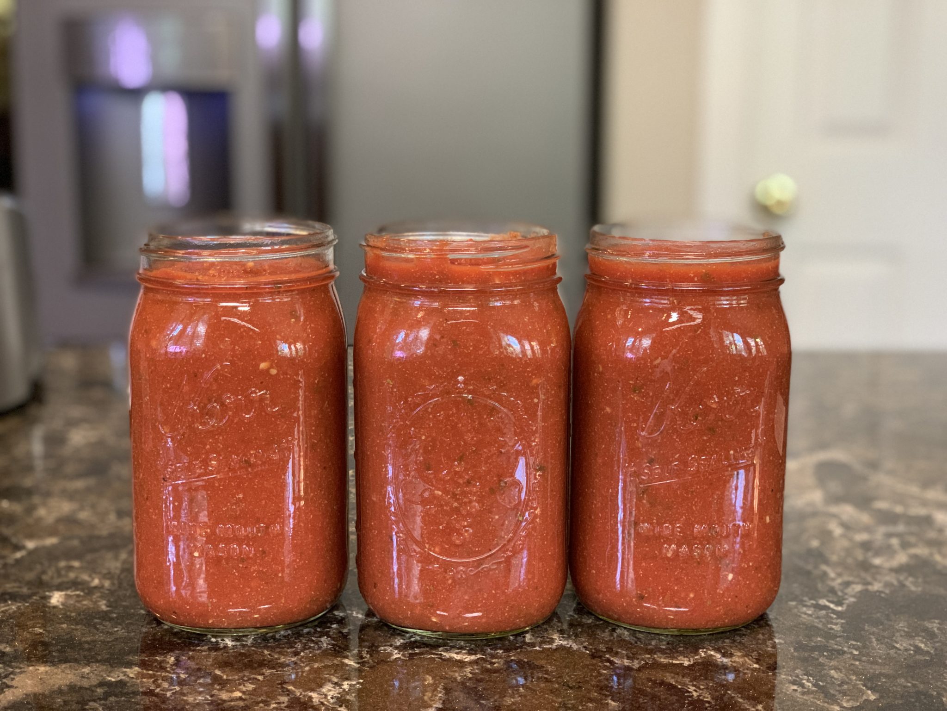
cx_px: 474
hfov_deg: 36.8
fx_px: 1423
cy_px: 356
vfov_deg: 28.0
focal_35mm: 52
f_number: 2.4
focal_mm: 6
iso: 320
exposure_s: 1/60
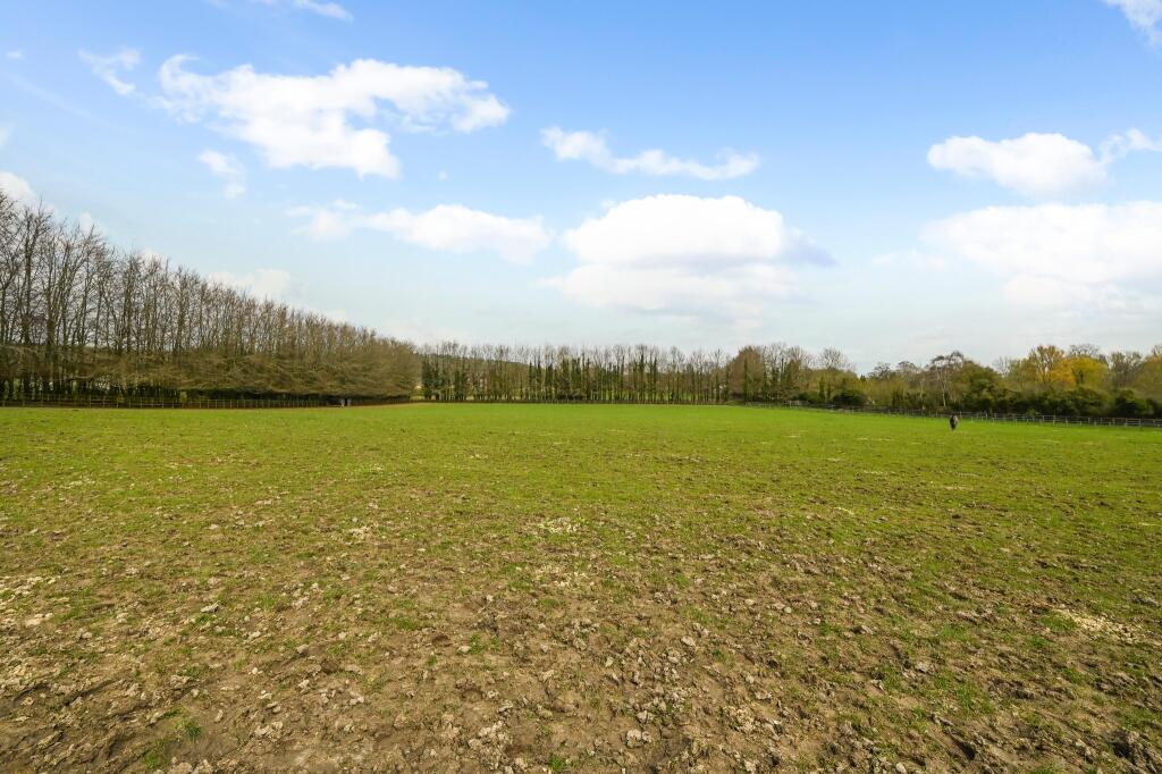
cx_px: 581
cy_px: 387
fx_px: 516
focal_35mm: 16
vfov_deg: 73.7
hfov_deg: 96.8
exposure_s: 1/2000
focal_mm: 16
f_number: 9
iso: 320
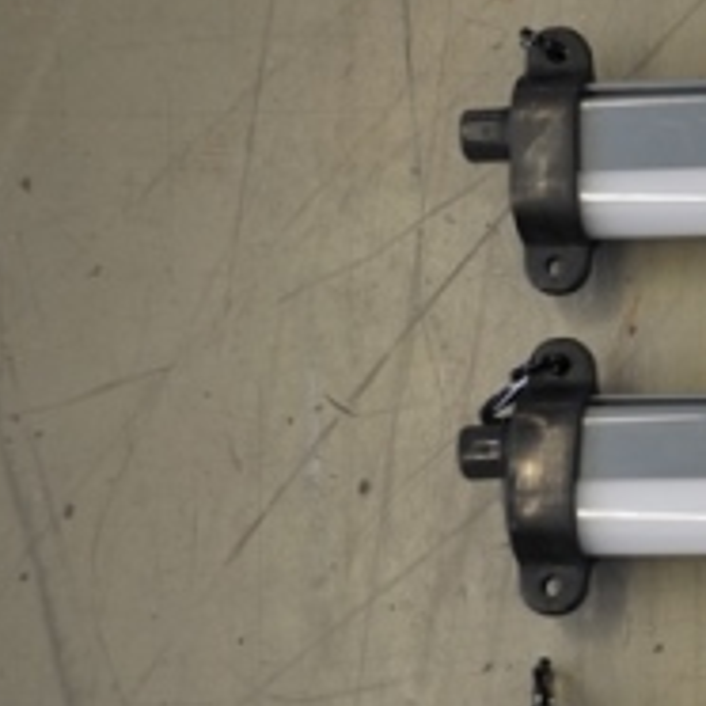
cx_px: 1184
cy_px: 399
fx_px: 2561
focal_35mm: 111
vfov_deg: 15.7
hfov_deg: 14.2
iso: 200
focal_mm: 38
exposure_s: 1/50
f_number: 4.2
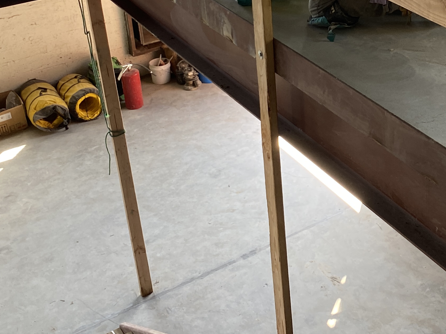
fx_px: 799
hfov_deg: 29.9
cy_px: 18
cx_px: 402
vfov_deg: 22.9
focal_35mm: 62
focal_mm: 4.25
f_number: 1.8
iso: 80
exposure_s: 1/122
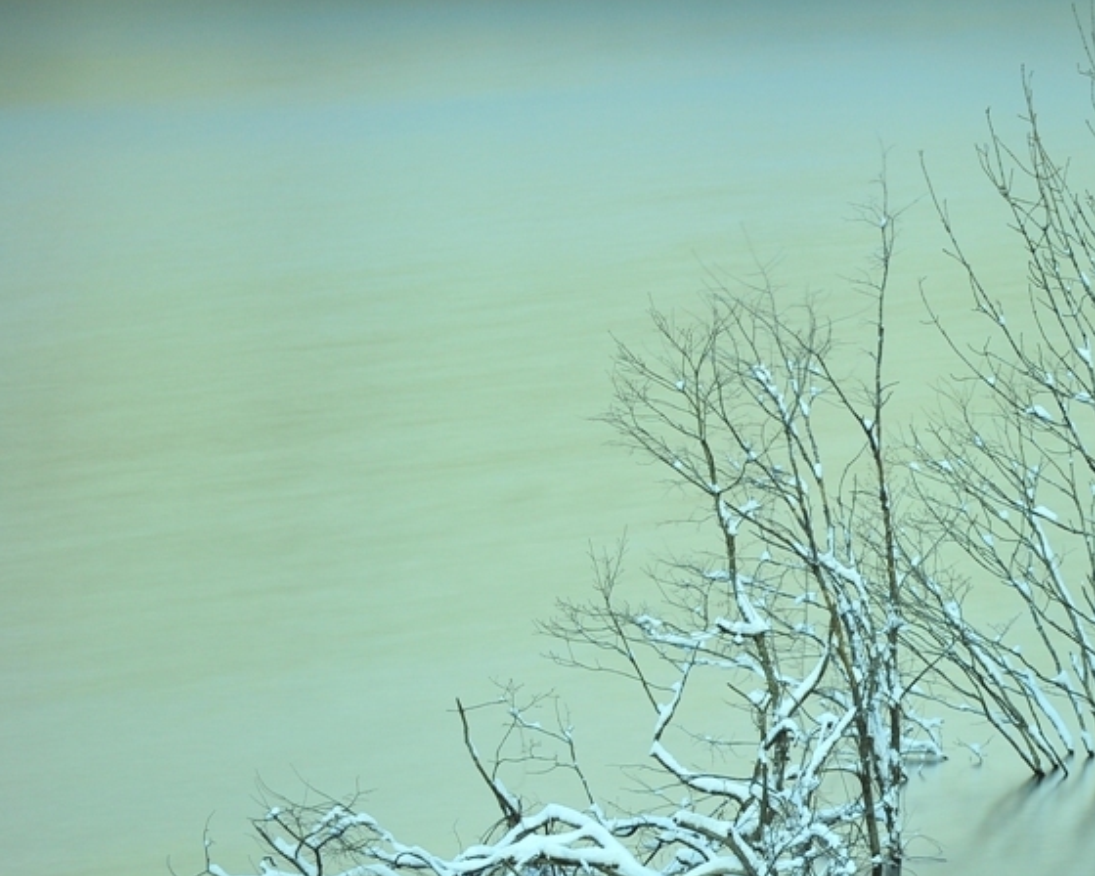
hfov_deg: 6.4
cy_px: 658
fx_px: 9722
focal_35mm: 300
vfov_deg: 5.2
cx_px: 888
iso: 500
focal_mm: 175
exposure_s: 30
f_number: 2.8
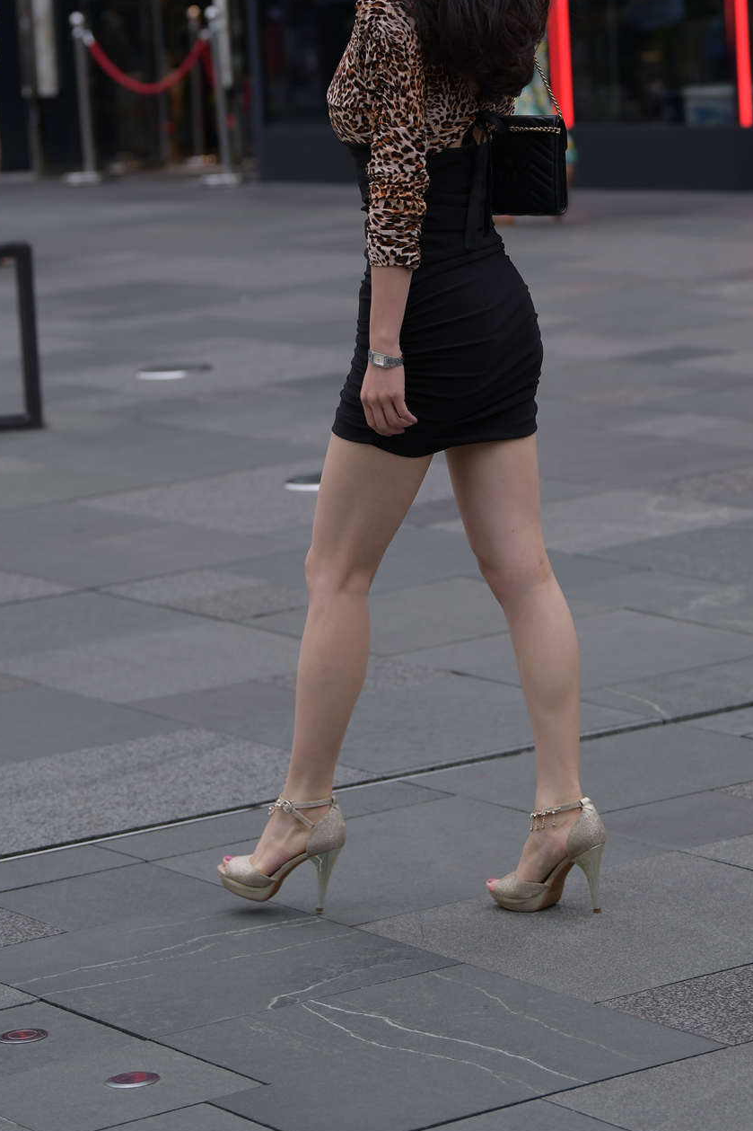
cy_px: 358
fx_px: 3860
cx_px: 483
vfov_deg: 16.6
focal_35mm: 123
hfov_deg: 11.1
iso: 400
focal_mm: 86
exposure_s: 1/800
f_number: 4
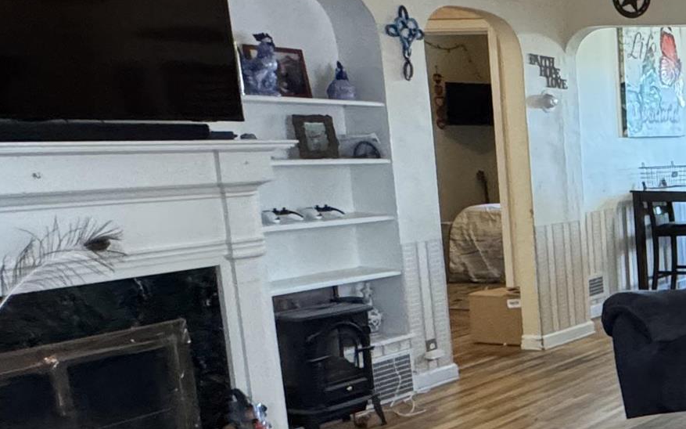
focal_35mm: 52
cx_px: 938
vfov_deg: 24.6
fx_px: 972
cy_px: 319
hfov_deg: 29.4
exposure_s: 1/60
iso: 640
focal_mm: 2.22
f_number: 2.2
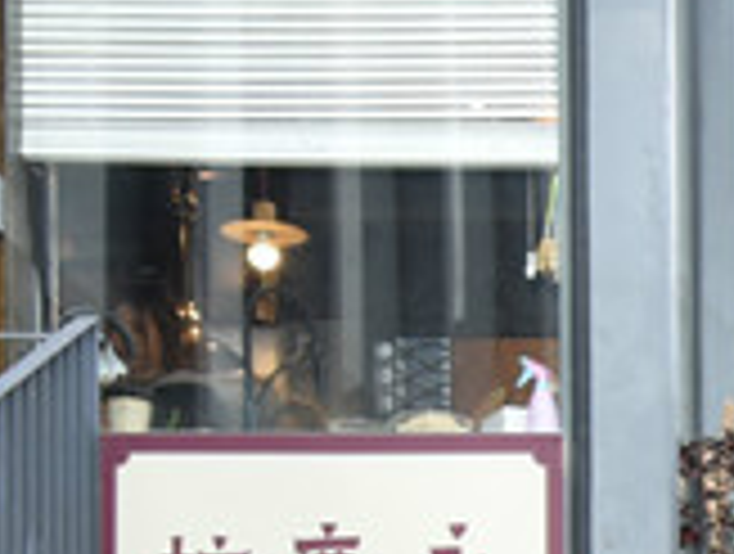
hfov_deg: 9.3
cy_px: 1259
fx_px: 4250
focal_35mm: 200
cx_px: 1445
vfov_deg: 7.1
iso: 720
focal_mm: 34
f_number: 5.6
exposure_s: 1/125
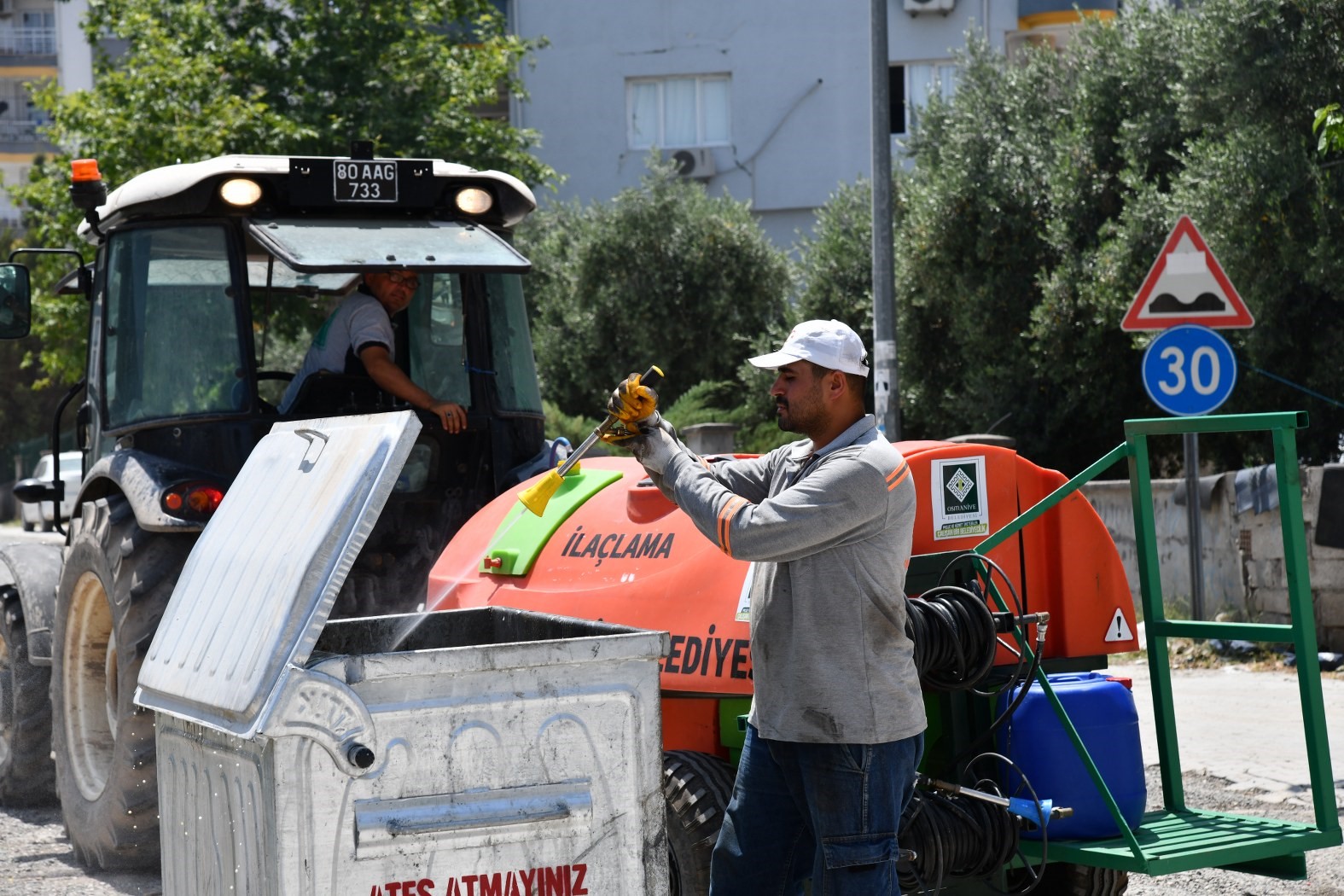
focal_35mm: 85
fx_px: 3173
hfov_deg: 23.9
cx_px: 672
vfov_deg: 16.1
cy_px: 448
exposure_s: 1/800
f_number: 8
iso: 320
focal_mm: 85
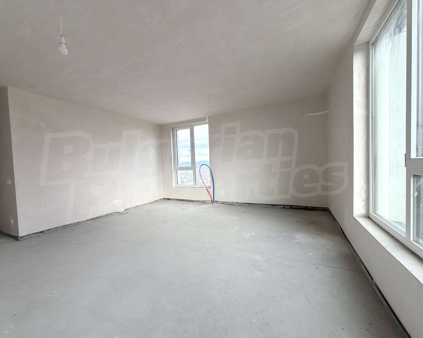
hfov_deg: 96.6
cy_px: 173
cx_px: 194
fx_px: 188
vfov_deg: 84.0
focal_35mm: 15
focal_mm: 2.22
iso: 80
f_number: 2.2
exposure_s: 1/121
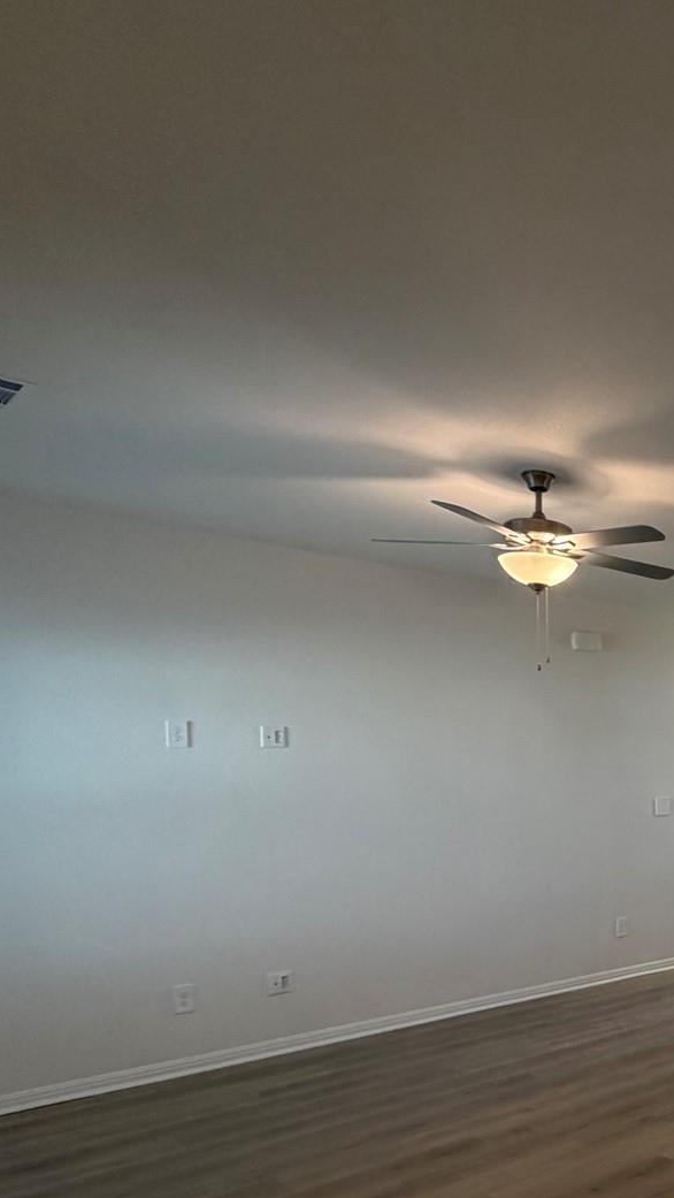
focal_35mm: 30
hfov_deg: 31.3
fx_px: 953
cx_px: 848
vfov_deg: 62.8
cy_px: 791
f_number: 2.2
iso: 200
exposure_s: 1/120
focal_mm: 2.22
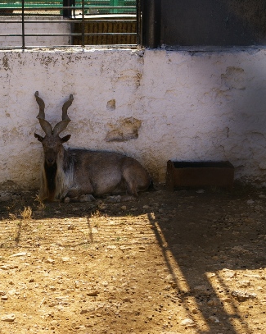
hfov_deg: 16.0
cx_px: 61
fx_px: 943
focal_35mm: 96
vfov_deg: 20.0
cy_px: 167
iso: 200
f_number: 8
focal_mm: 45
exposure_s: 1/250
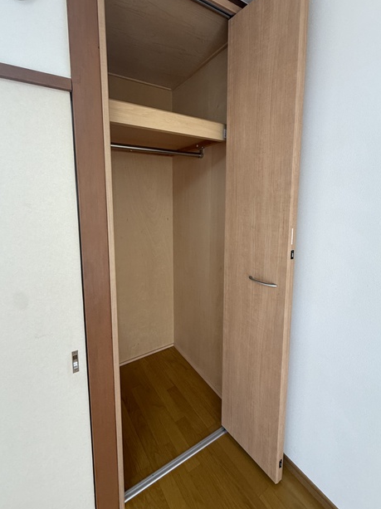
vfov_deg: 94.2
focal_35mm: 16
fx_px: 235
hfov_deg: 77.9
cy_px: 228
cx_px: 177
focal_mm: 2.22
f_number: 2.2
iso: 125
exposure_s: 1/99
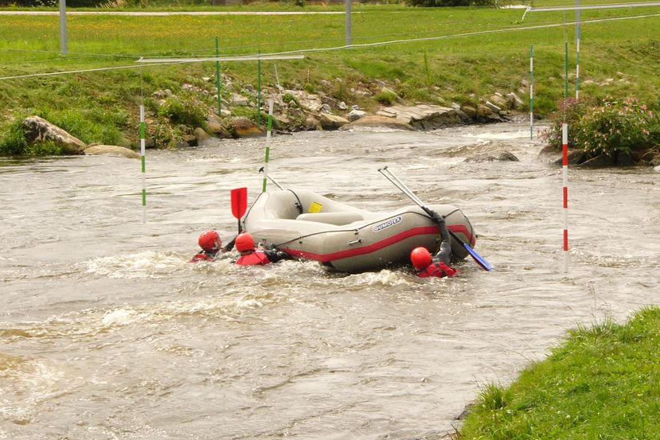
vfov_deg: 9.8
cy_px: 239
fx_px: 2567
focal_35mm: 140
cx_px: 357
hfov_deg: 14.6
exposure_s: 1/160
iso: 100
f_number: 8
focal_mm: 18.2
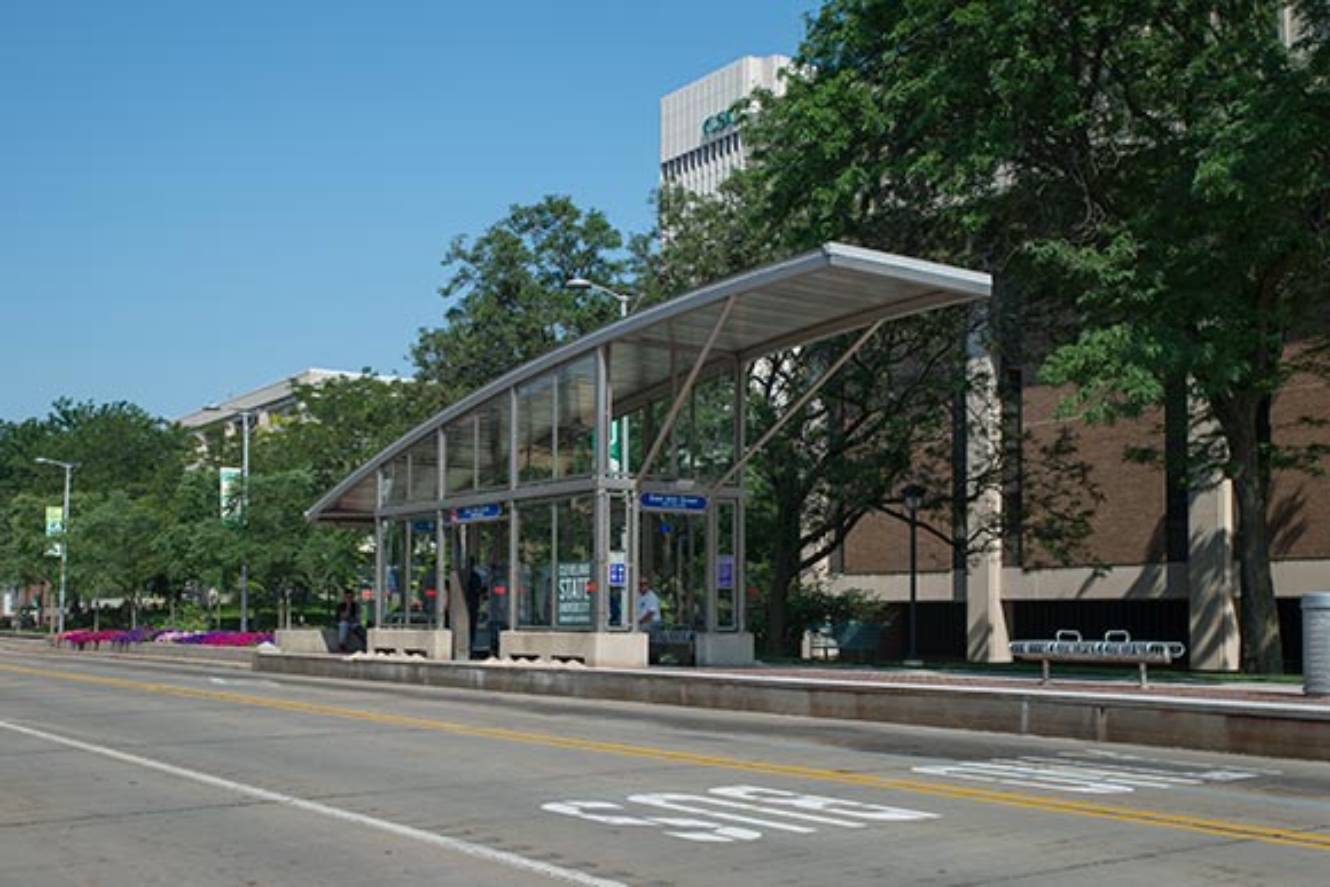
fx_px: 1293
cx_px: 665
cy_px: 444
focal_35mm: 35
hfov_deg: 54.4
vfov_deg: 37.9
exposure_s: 1/1000
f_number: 6.7
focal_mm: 35
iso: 200
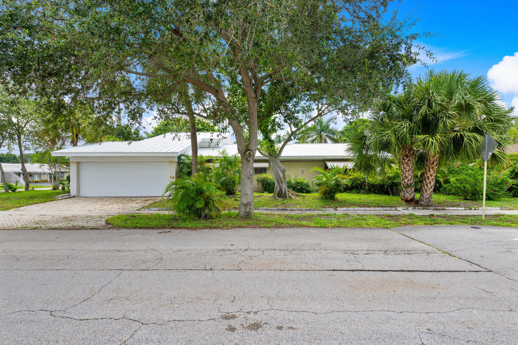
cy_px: 172
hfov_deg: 86.9
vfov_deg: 64.6
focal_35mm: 19
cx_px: 259
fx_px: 273
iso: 160
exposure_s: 1/400
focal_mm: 19
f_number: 7.1
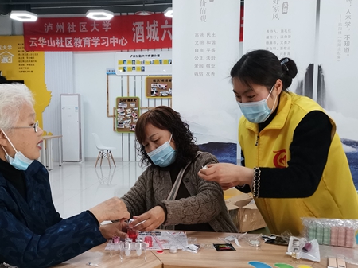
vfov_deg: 38.6
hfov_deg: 50.1
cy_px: 149
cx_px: 167
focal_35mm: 37
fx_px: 382
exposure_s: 1/50
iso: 250
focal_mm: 4.75
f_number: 1.8
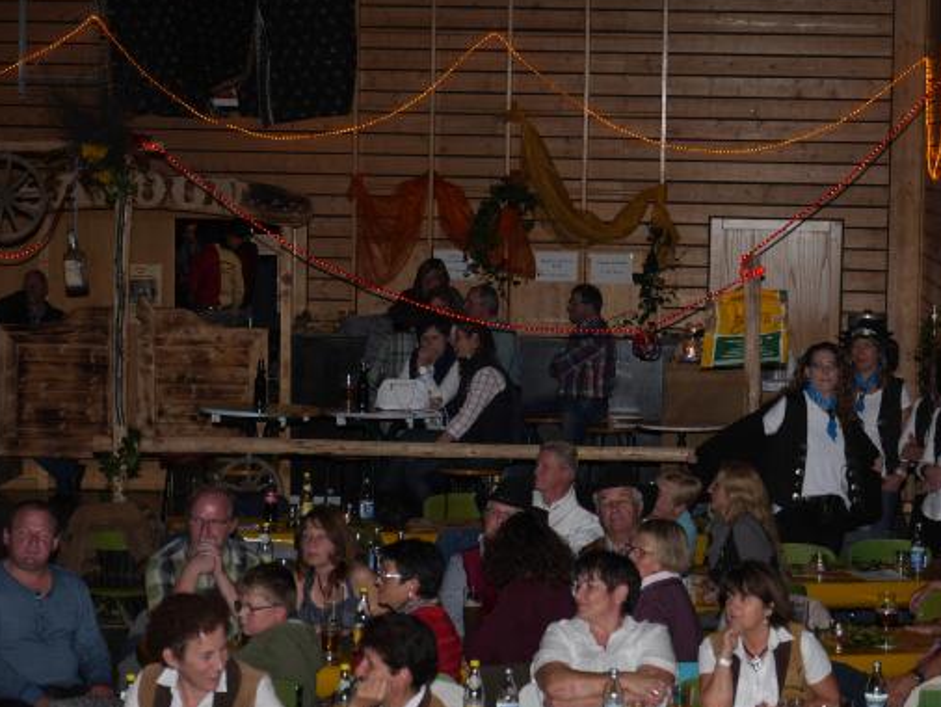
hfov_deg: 15.4
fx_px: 3481
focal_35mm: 128
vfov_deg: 11.6
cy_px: 394
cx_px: 517
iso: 200
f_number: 5.6
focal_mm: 54
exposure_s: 1/50
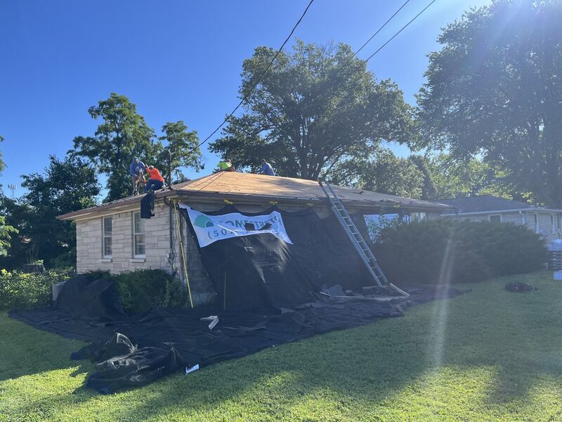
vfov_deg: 53.1
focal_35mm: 26
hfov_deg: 67.3
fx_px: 422
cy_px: 211
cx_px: 281
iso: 50
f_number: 1.6
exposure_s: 1/1802
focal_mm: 5.1
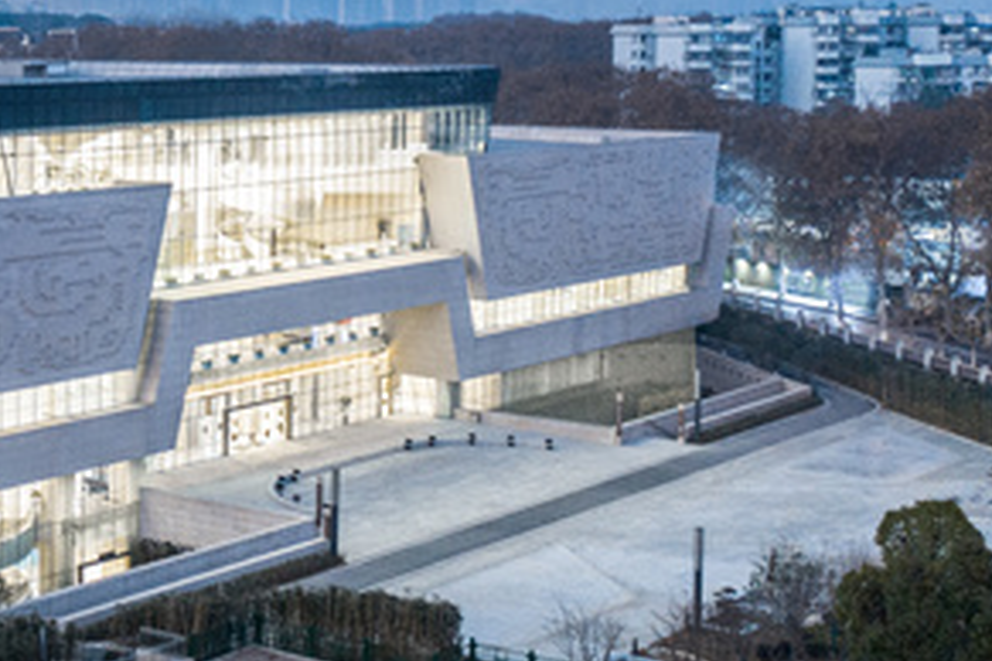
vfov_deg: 17.6
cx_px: -167
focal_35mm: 77
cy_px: 181
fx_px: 2122
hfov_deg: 24.1
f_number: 2.8
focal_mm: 10.26
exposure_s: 1/8
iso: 100
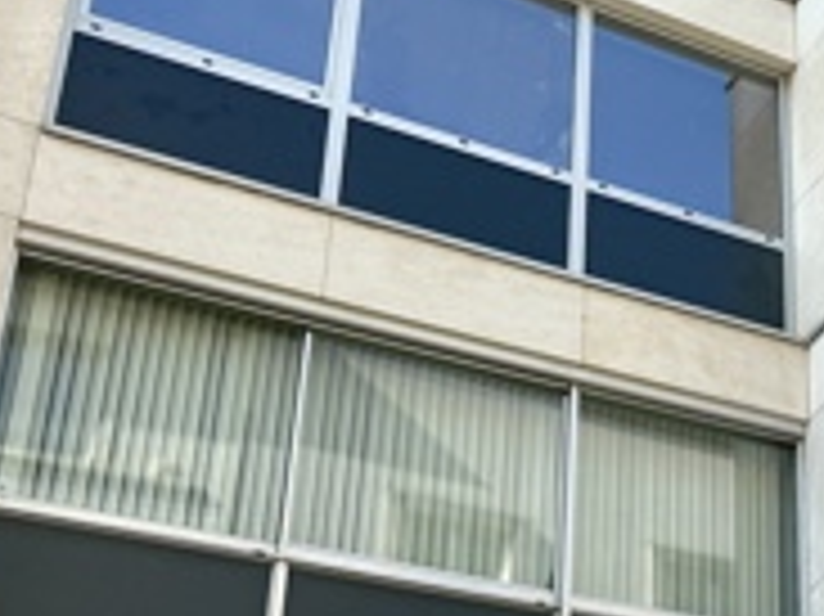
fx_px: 1998
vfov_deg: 17.5
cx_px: 1301
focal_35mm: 84
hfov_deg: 19.6
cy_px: 436
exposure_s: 1/3584
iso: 100
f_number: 1.78
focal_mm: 6.76
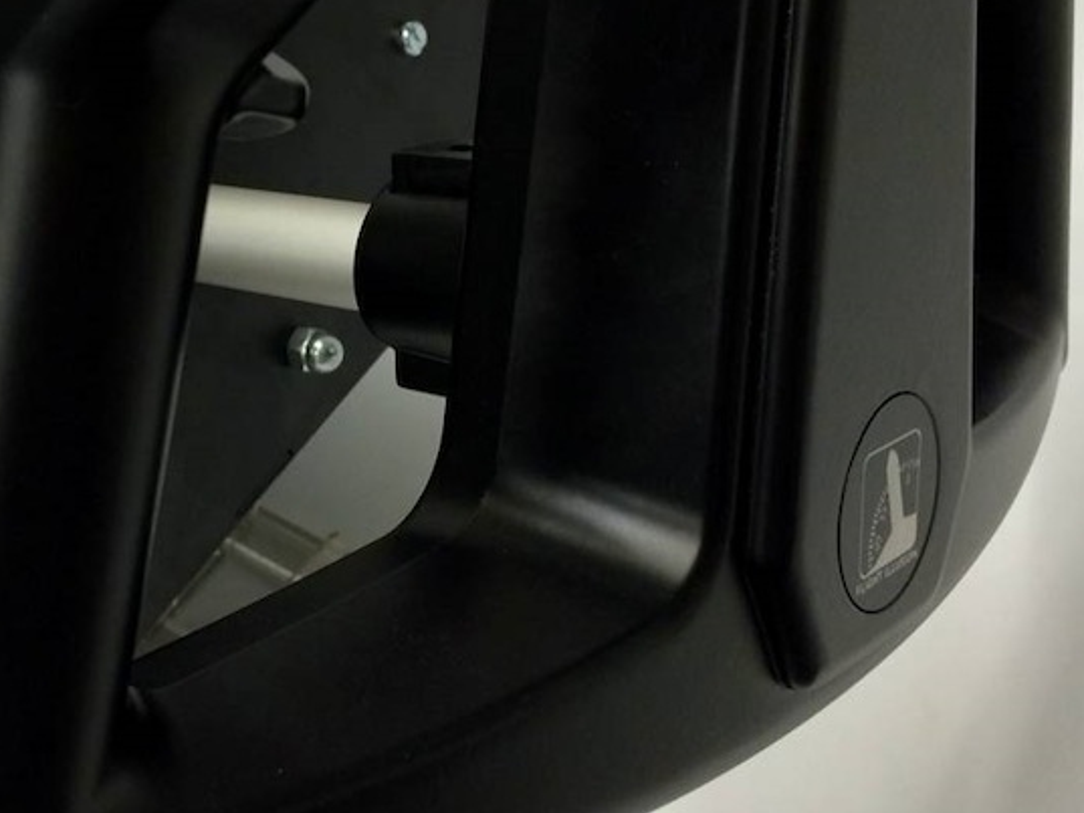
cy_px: 313
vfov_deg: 27.0
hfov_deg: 34.8
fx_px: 1691
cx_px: 277
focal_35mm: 54
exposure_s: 1/30
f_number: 2.2
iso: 64
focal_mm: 4.15
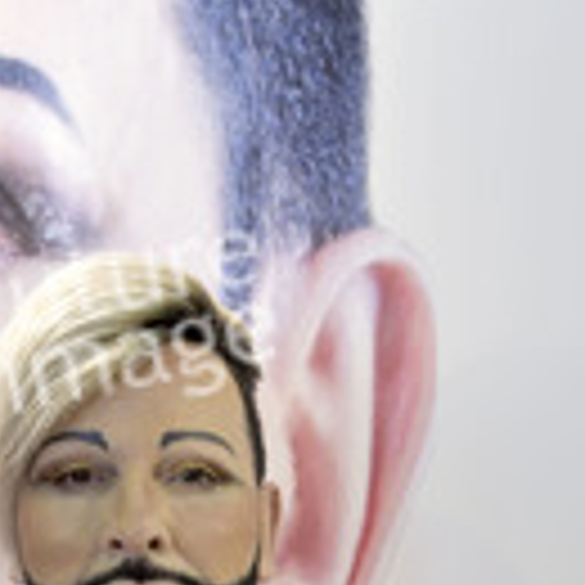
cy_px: 562
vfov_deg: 19.0
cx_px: 176
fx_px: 1702
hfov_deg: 19.4
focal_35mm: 89
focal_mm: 34
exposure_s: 1/60
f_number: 4
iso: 560
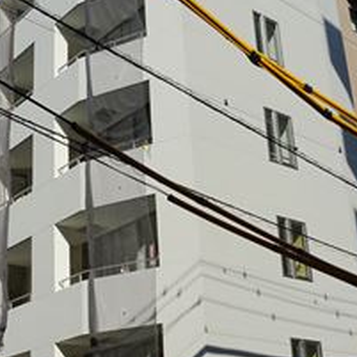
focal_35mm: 65
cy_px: 189
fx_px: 758
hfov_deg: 26.3
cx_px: 121
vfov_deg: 26.5
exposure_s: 1/160
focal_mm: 16
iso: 100
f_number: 11
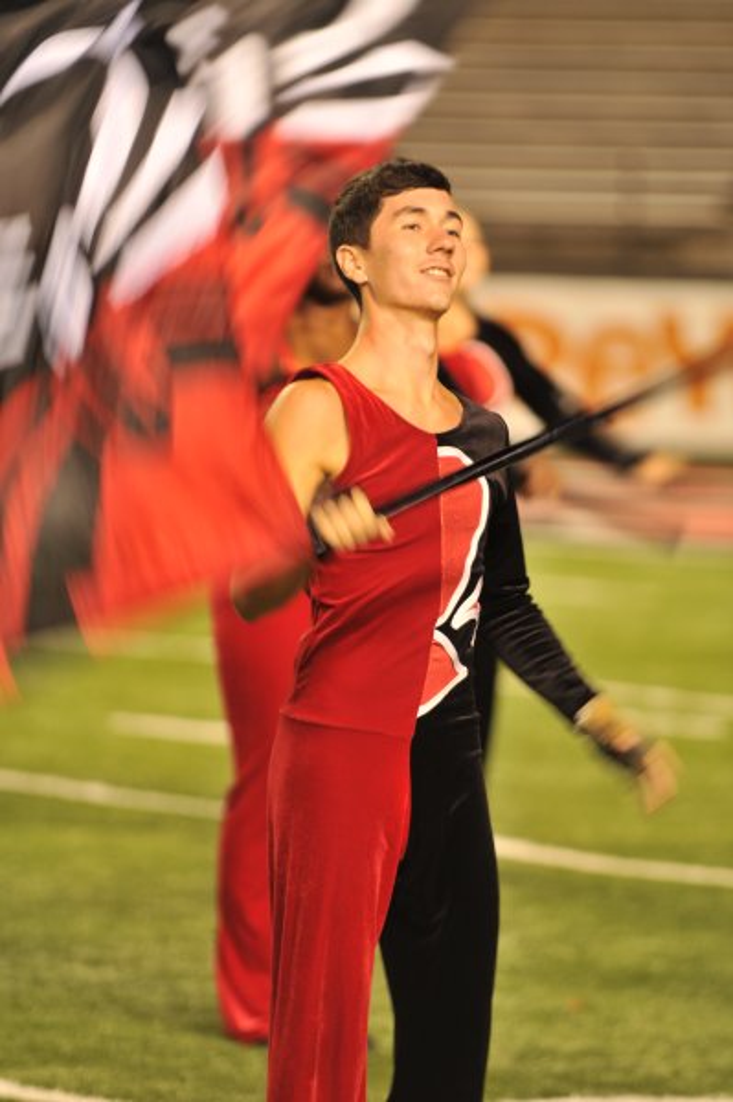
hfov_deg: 4.6
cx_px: 366
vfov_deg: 6.9
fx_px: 9178
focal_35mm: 300
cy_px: 551
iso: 400
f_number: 2.8
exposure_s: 1/60
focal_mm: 200
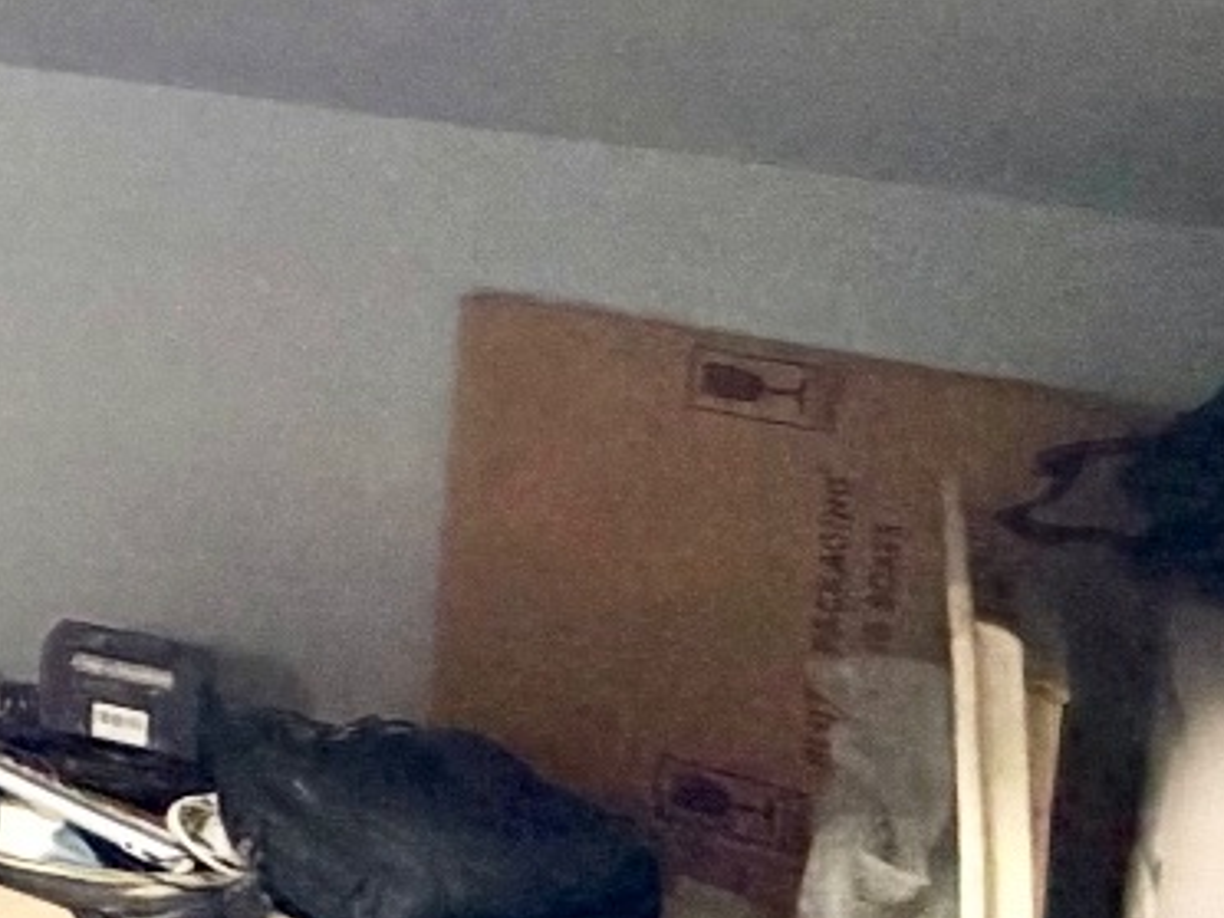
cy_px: -243
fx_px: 2723
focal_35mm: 77
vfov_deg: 18.0
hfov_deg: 14.9
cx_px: -1724
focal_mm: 2.22
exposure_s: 1/65
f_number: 2.2
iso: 320
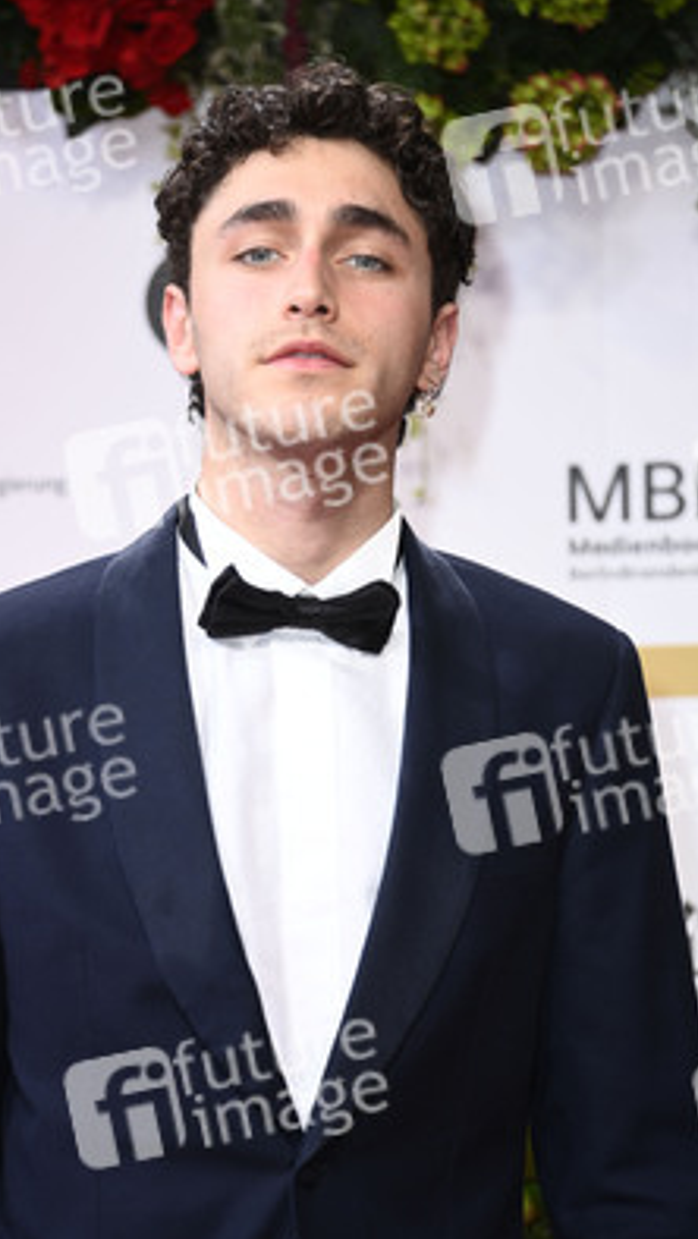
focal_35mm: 154
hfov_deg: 7.9
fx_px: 5061
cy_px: 623
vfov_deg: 14.0
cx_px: 318
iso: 800
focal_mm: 145
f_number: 5.6
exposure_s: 1/200
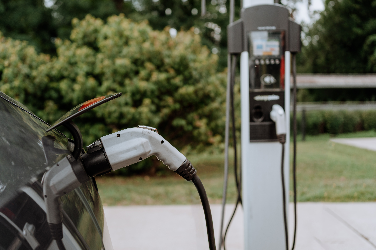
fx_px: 366
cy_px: 125
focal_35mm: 35
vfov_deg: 37.9
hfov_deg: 54.4
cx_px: 188
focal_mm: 35
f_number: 2.8
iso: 200
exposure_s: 1/500
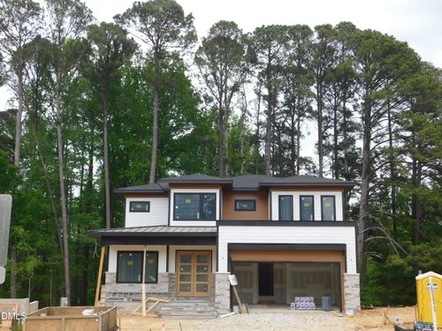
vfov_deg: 32.2
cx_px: 221
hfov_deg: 42.1
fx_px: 575
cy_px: 166
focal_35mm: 45
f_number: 3.7
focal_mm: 8
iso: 125
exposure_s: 1/320
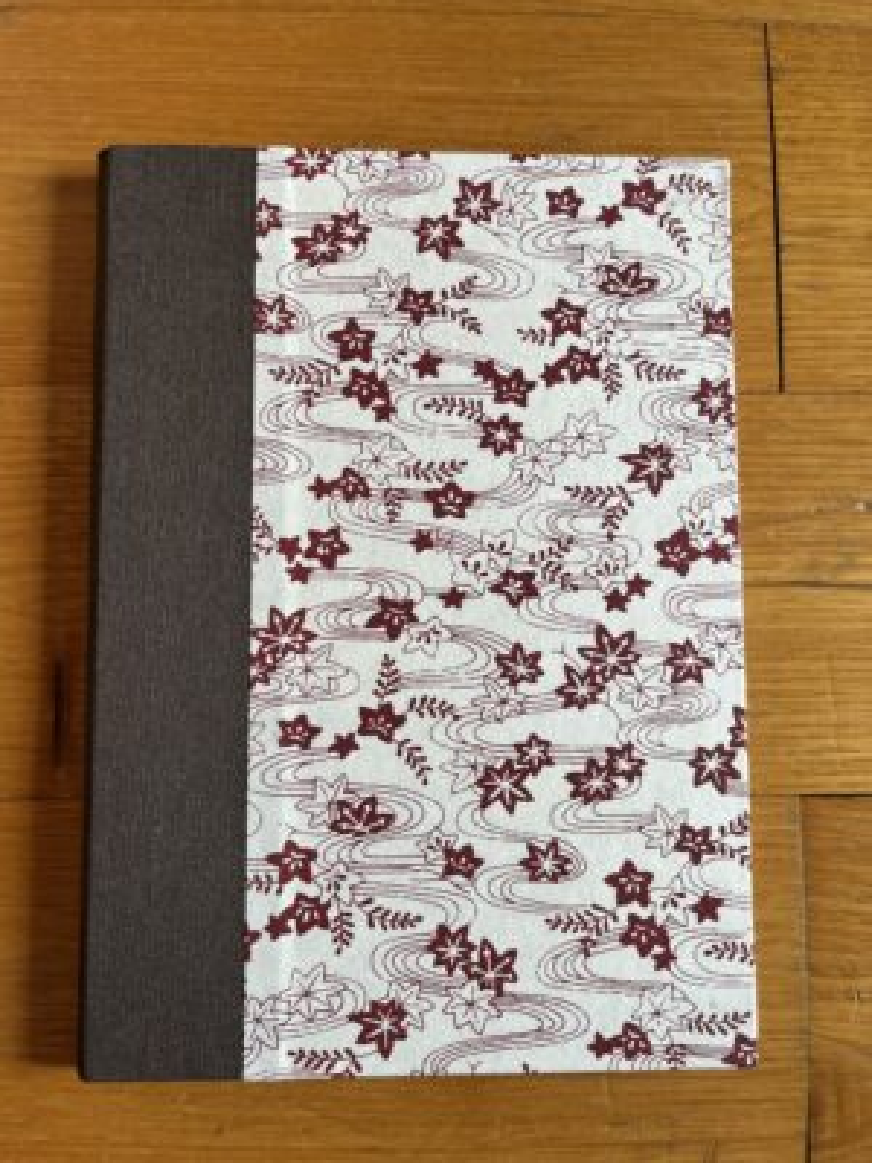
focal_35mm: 26
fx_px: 873
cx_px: 436
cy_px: 582
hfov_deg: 53.1
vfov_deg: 67.3
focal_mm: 5.1
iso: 80
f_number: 1.6
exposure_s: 1/121
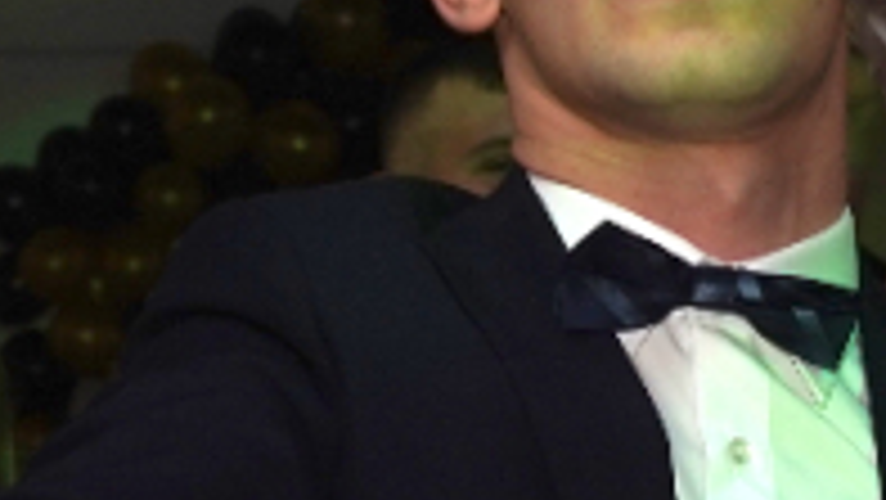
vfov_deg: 4.6
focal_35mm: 263
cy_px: 993
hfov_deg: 8.2
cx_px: 297
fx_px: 6181
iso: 400
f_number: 5.6
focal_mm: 38
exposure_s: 1/100
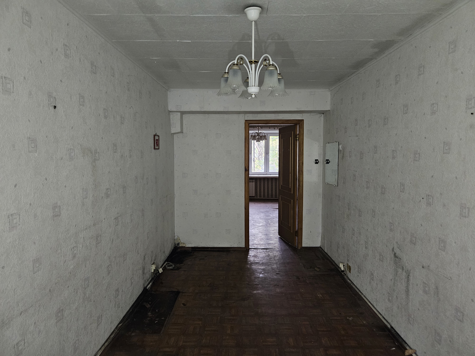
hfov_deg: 73.9
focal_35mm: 23
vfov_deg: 58.9
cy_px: 178
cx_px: 238
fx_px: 316
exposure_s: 1/25
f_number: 1.8
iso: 800
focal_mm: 5.4
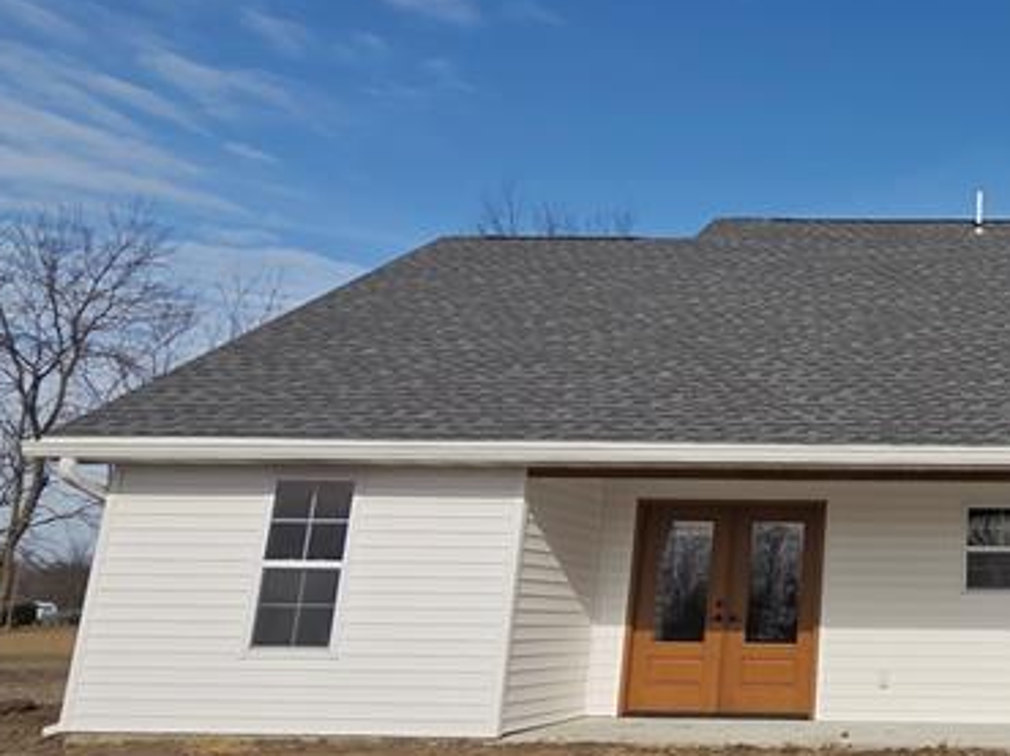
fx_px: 1050
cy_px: 333
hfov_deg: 42.9
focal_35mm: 36
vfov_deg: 39.6
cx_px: 1048
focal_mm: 2.2
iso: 50
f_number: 2.2
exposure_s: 1/2961
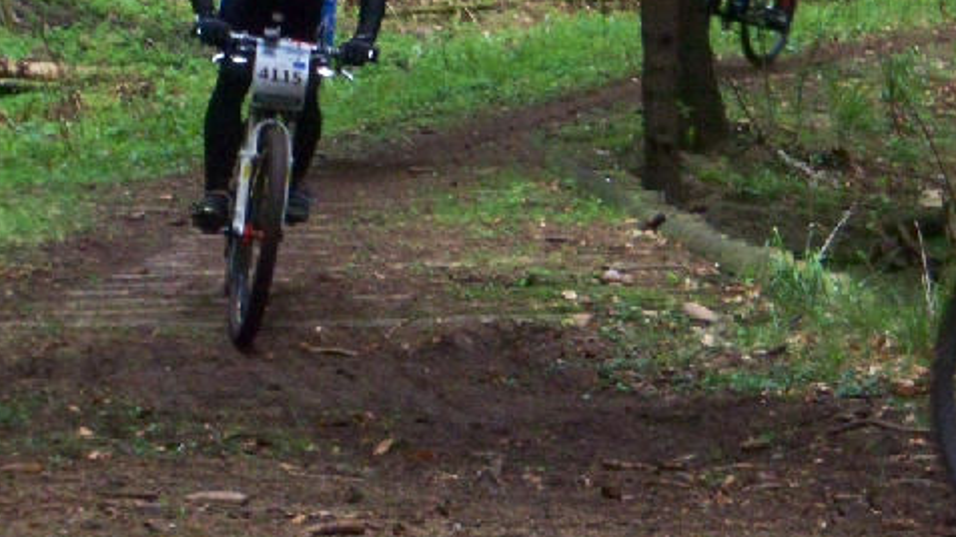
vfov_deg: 5.7
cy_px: 142
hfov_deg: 10.1
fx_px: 5423
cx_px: 705
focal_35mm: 214
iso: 400
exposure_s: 1/125
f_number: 4.4
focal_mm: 19.2
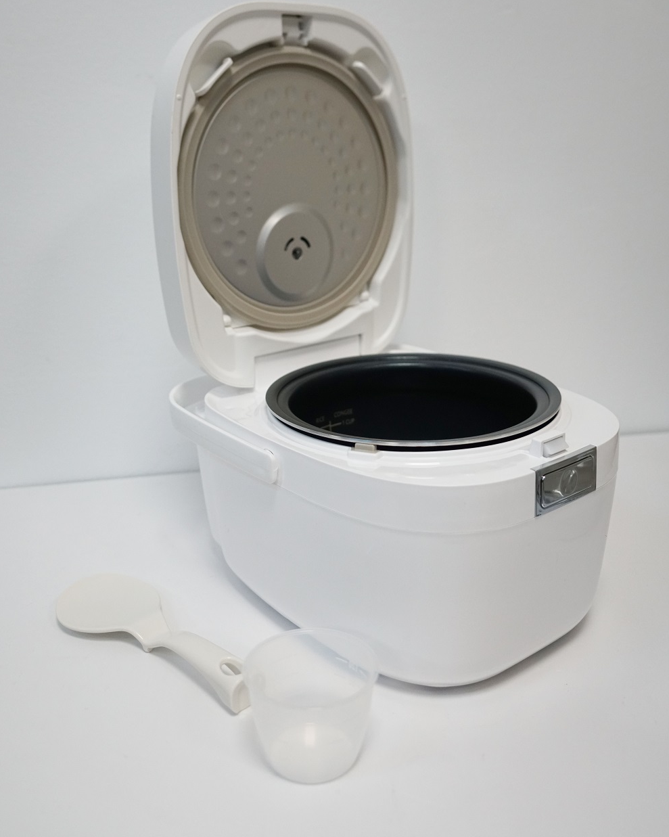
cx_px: 331
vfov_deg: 54.2
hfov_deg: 44.5
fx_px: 817
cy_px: 391
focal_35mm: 33
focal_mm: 29
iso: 1600
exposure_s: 1/160
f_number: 4
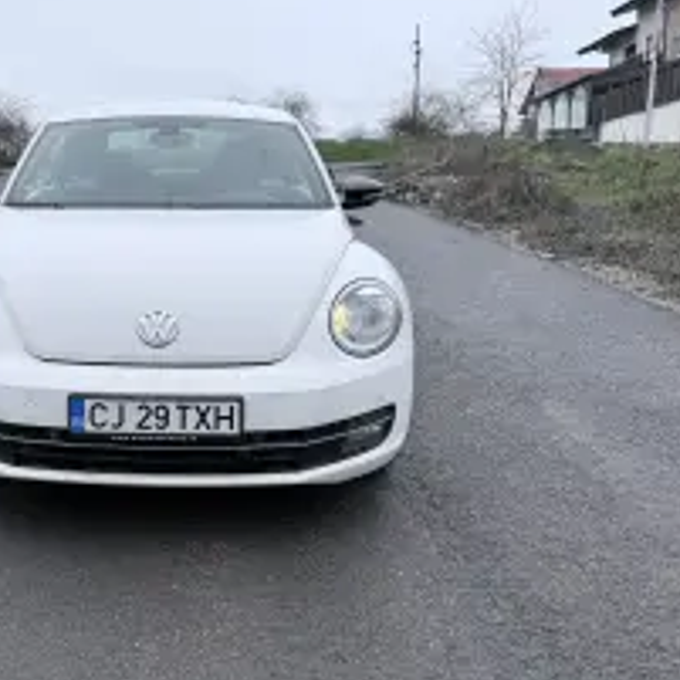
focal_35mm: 38
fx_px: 845
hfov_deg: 42.3
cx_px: 159
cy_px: 348
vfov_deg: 43.9
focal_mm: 6.76
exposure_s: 1/1812
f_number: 1.78
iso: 80
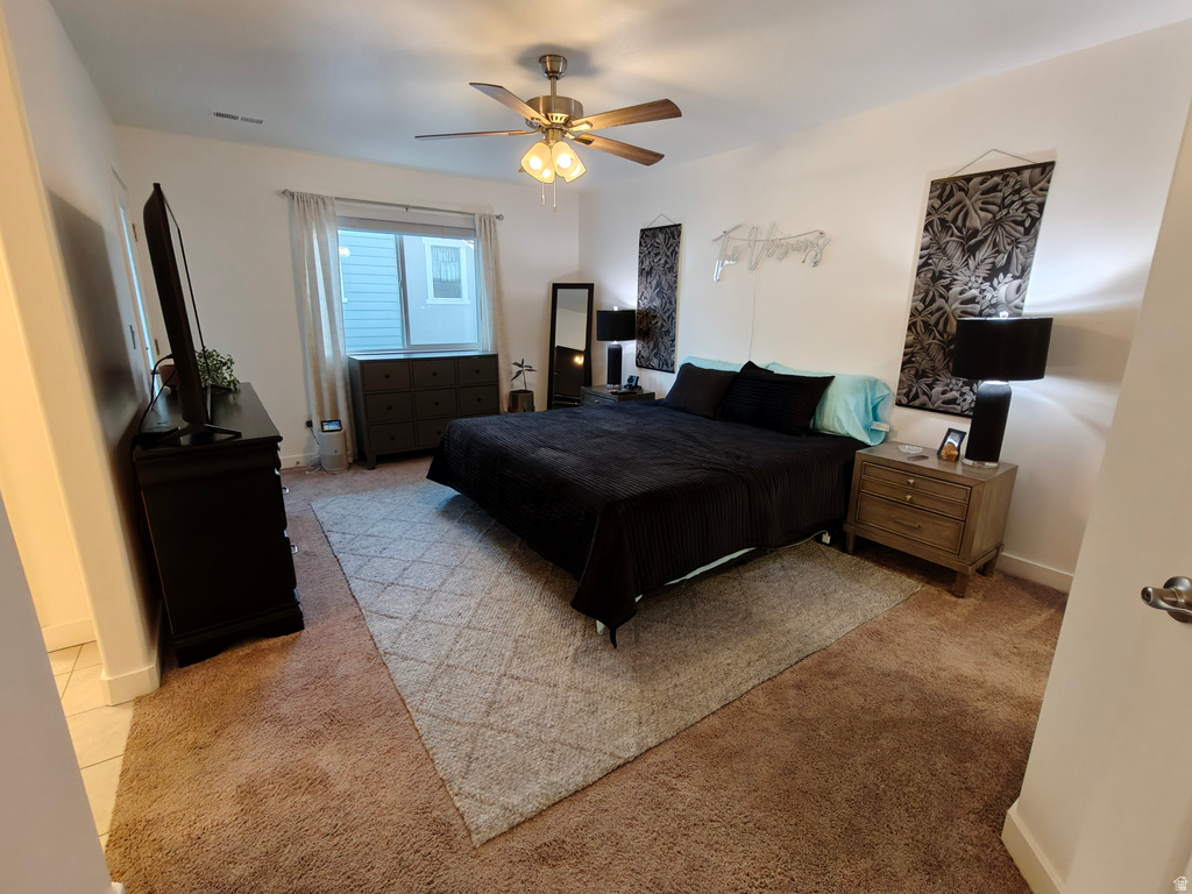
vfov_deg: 81.7
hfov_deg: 98.2
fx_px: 517
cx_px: 596
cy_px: 447
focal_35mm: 15
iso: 1250
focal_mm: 2.3
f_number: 2
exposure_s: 1/120
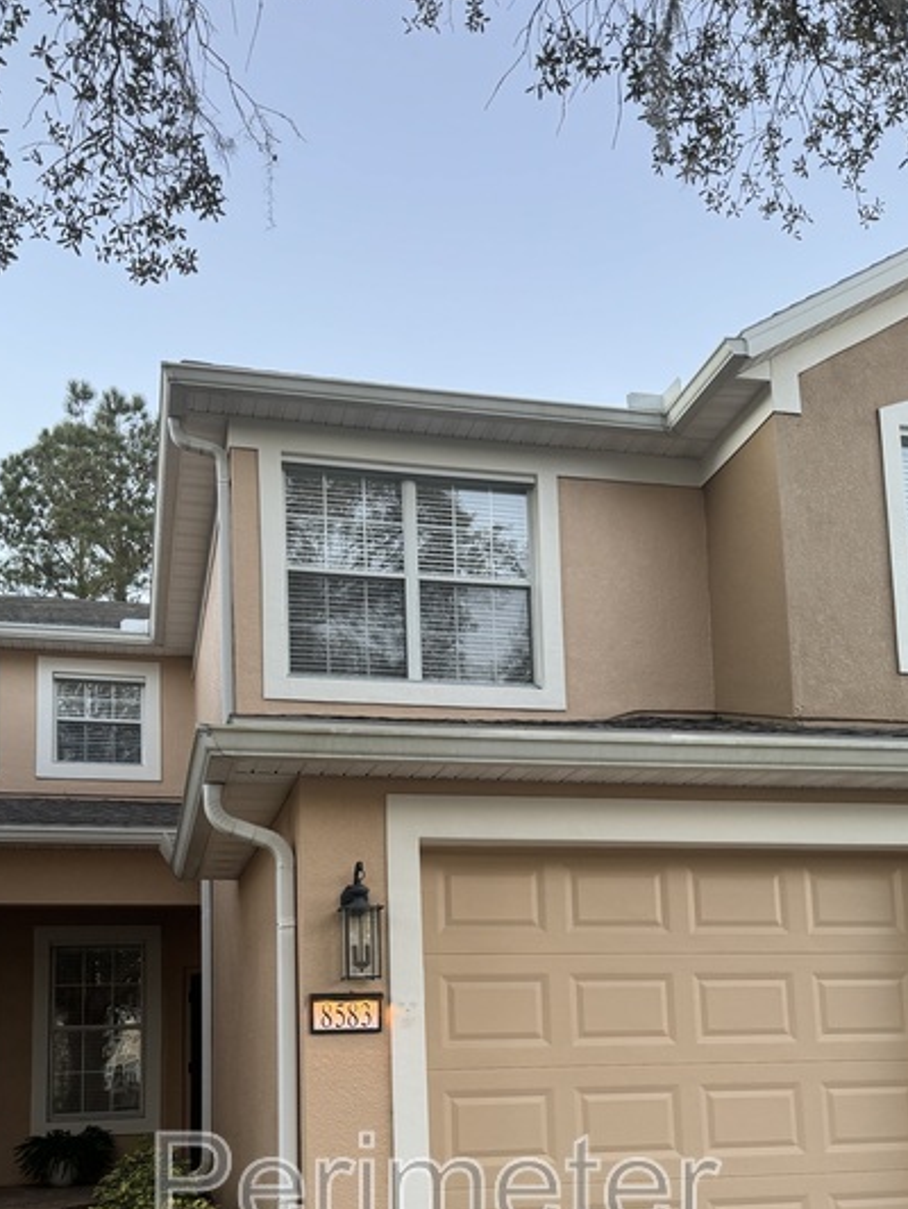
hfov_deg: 39.7
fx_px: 1259
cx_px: 434
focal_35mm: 36
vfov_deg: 49.5
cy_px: 894
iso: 160
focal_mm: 6.86
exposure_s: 1/121
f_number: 1.78
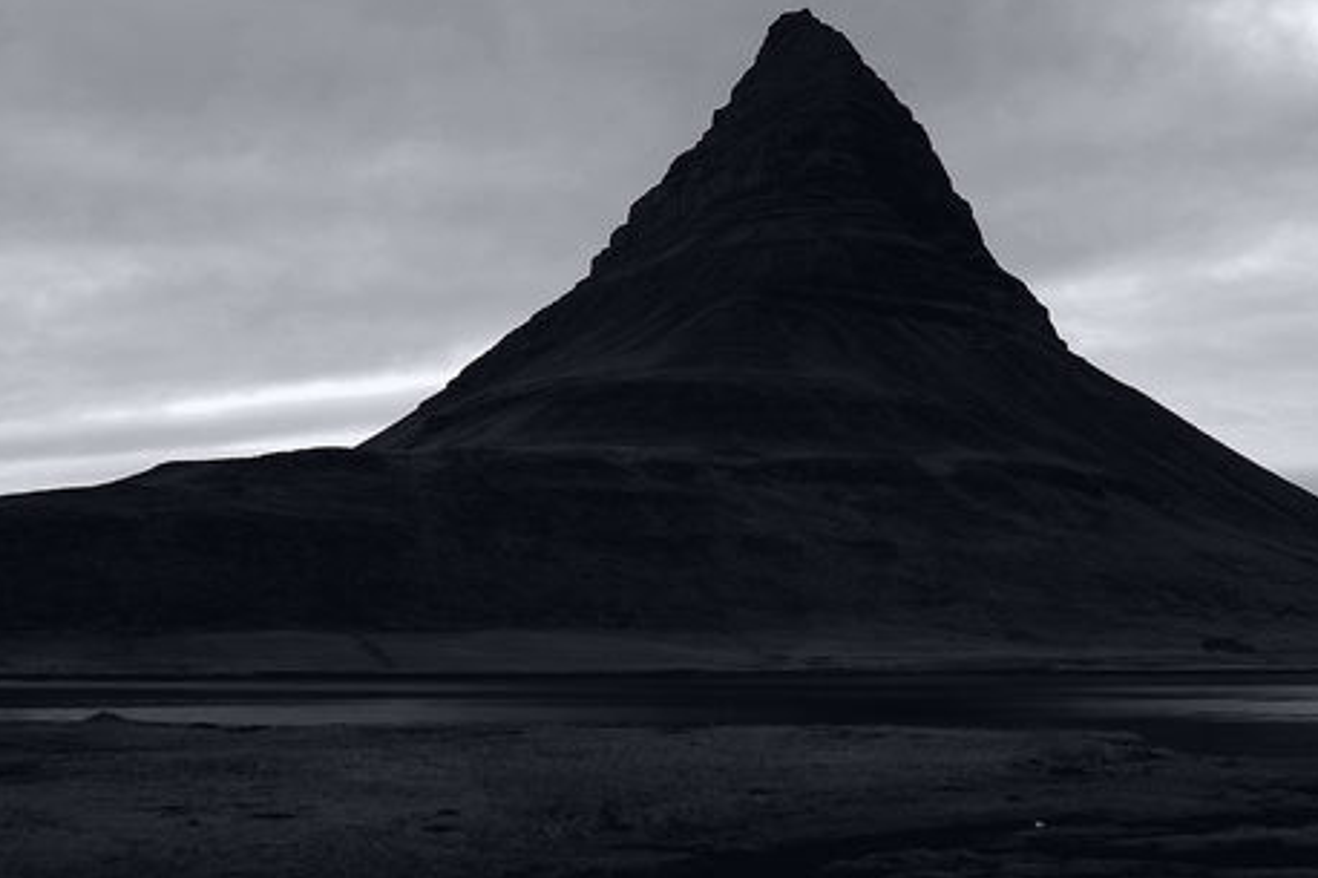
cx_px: 794
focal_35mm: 59
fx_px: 2159
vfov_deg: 23.0
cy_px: 515
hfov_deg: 33.8
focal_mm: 30
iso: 100
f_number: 13
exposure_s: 2
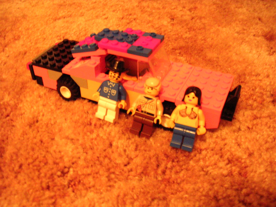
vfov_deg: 37.7
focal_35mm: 38
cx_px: 138
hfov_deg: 49.0
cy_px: 104
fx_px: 303
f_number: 2.8
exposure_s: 1/3.8
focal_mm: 5.8
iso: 200
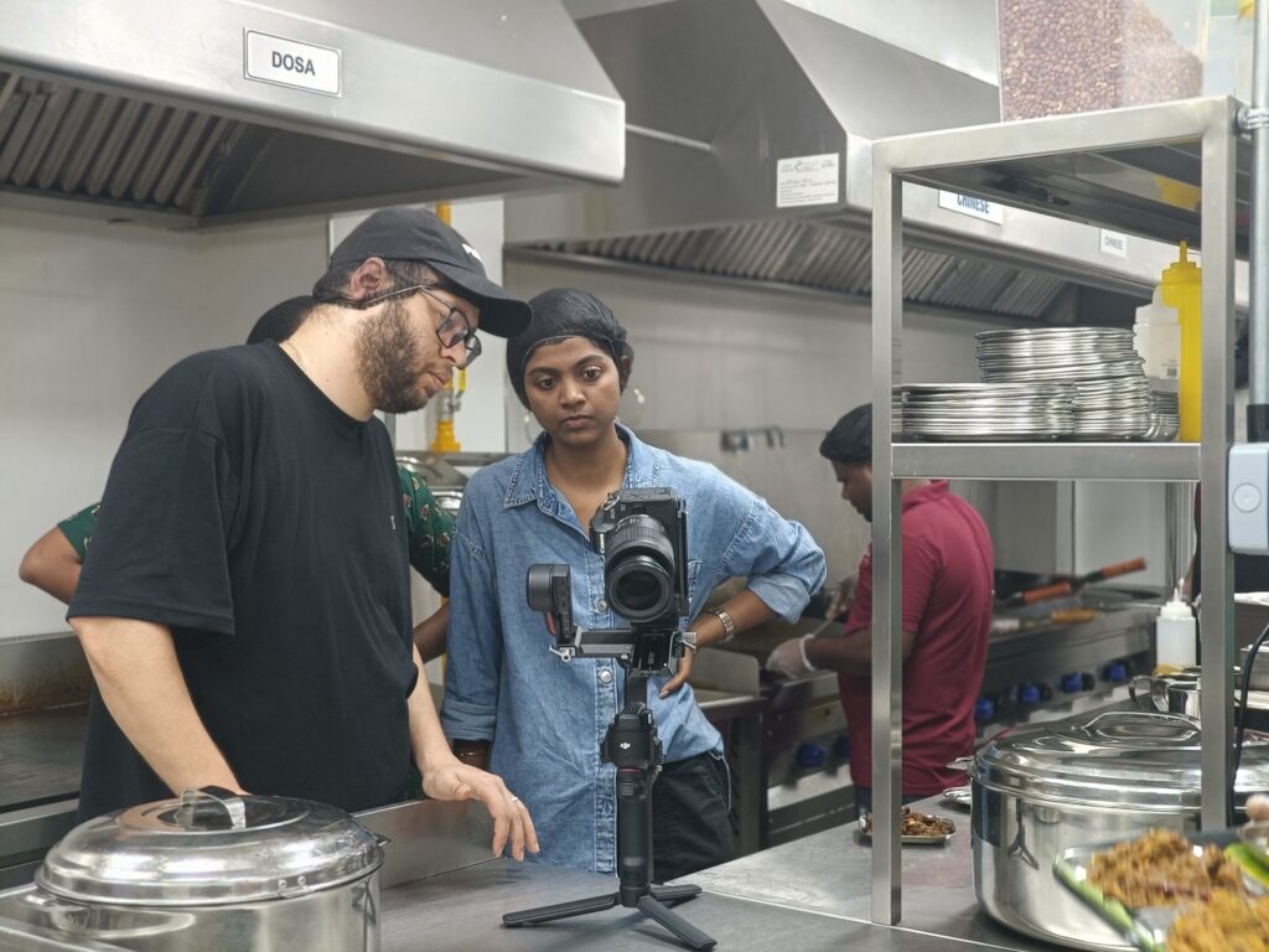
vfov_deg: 30.9
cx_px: 634
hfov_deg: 40.4
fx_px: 1723
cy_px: 476
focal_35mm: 47
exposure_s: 1/50
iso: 250
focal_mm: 7.08
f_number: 2
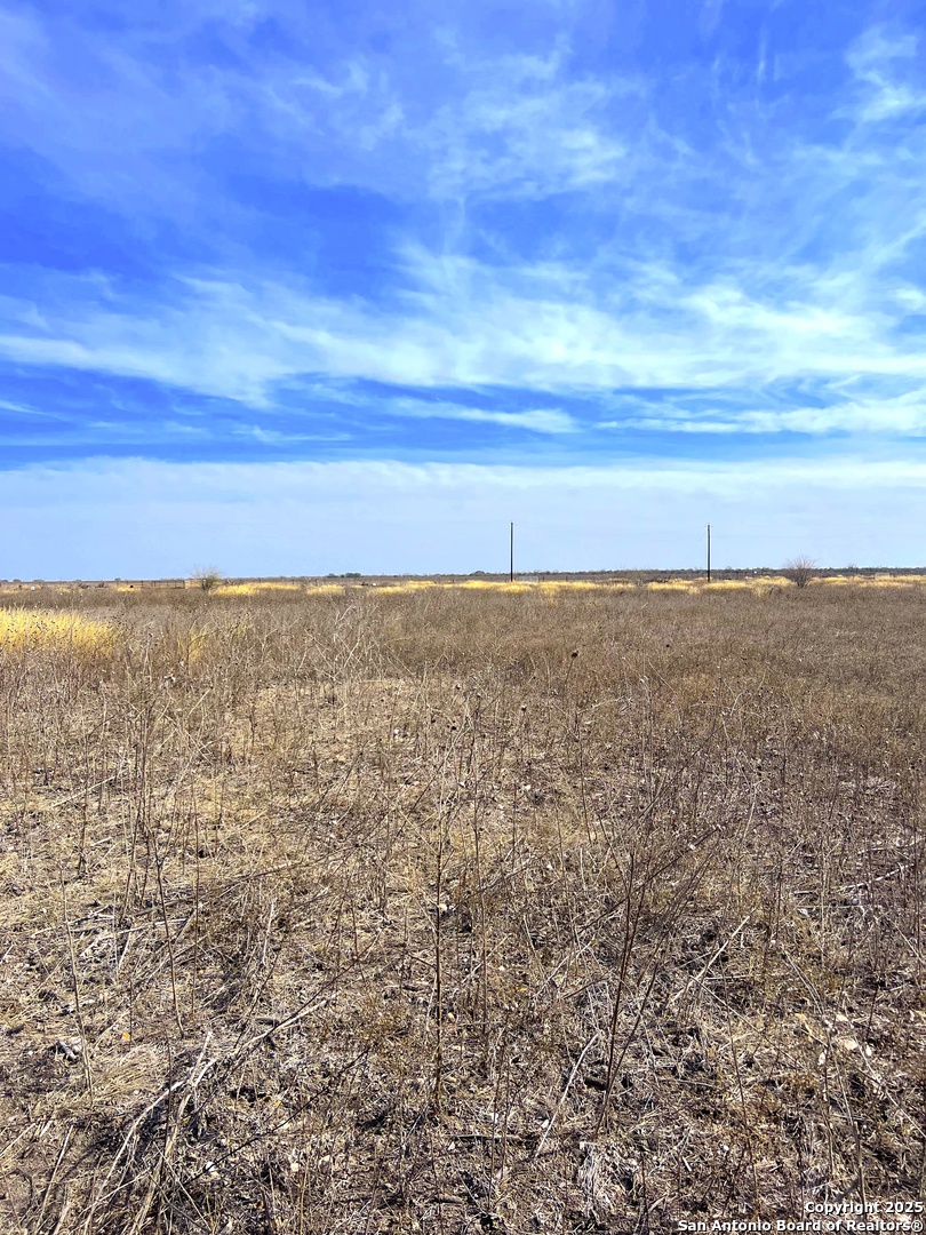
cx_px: 463
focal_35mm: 26
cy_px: 618
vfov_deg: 67.3
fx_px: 927
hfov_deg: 53.1
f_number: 1.5
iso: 50
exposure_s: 1/6211
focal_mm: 5.7
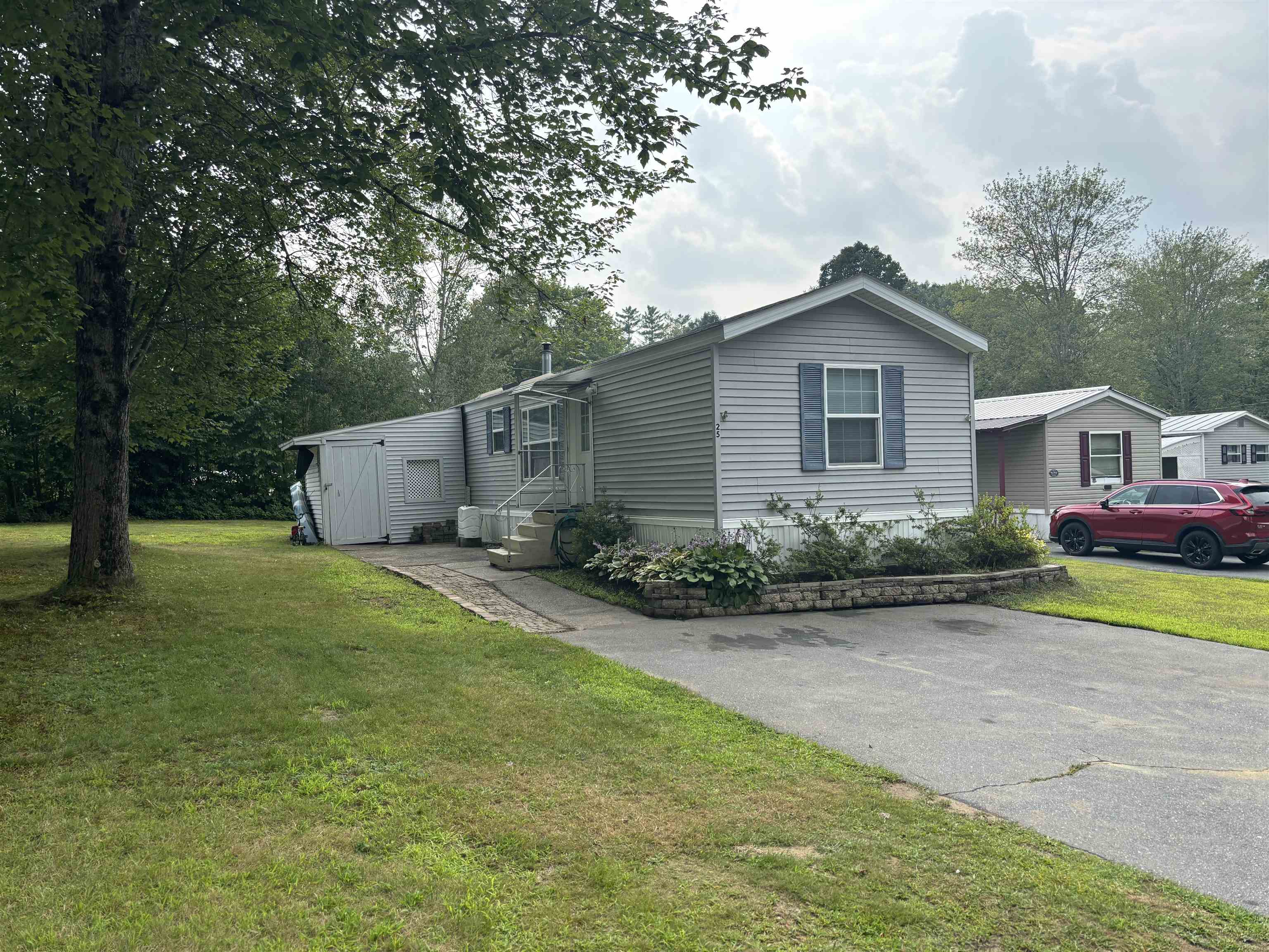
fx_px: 953
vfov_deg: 53.1
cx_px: 634
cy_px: 476
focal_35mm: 26
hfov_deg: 67.3
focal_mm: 5.96
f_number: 1.6
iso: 50
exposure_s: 1/2288
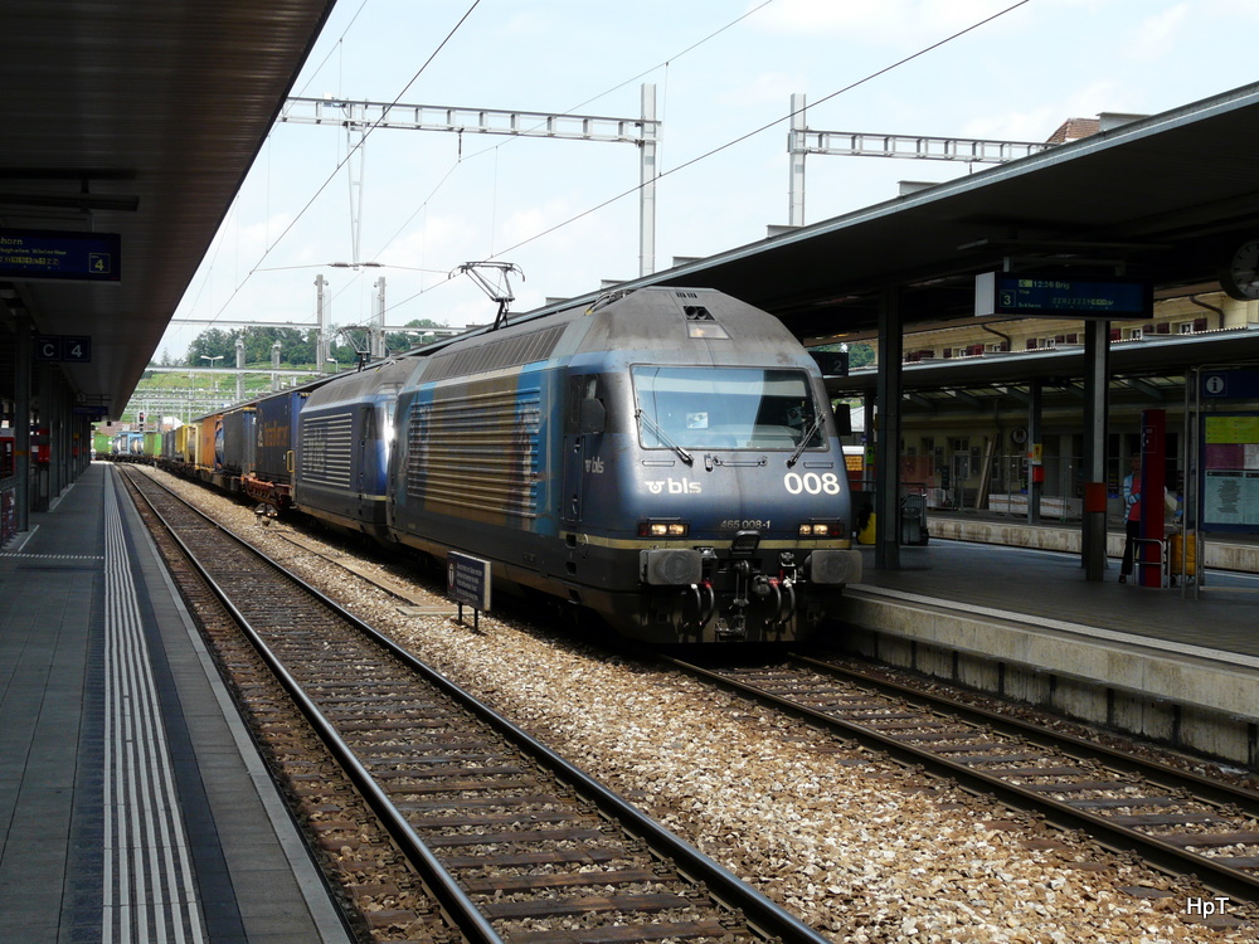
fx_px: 1782
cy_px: 472
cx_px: 630
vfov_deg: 29.7
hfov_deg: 38.9
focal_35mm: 49
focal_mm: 8.1
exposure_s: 1/250
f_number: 5.6
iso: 100
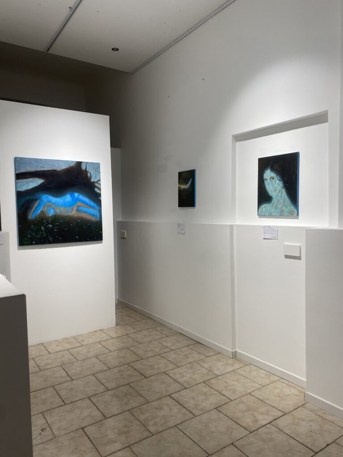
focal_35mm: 26
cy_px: 228
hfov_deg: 53.1
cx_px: 172
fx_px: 344
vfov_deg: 67.3
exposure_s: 1/100
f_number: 1.8
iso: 40
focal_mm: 4.25
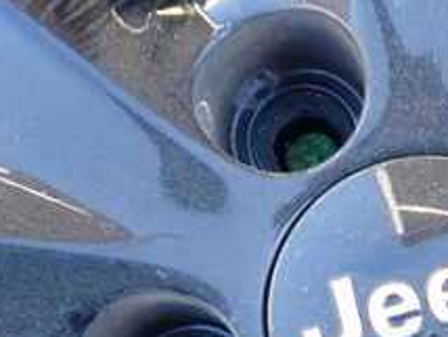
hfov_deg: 22.6
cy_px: 299
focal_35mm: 84
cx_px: 417
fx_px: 1088
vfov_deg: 17.4
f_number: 2.3
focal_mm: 5.4
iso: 125
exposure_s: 1/60
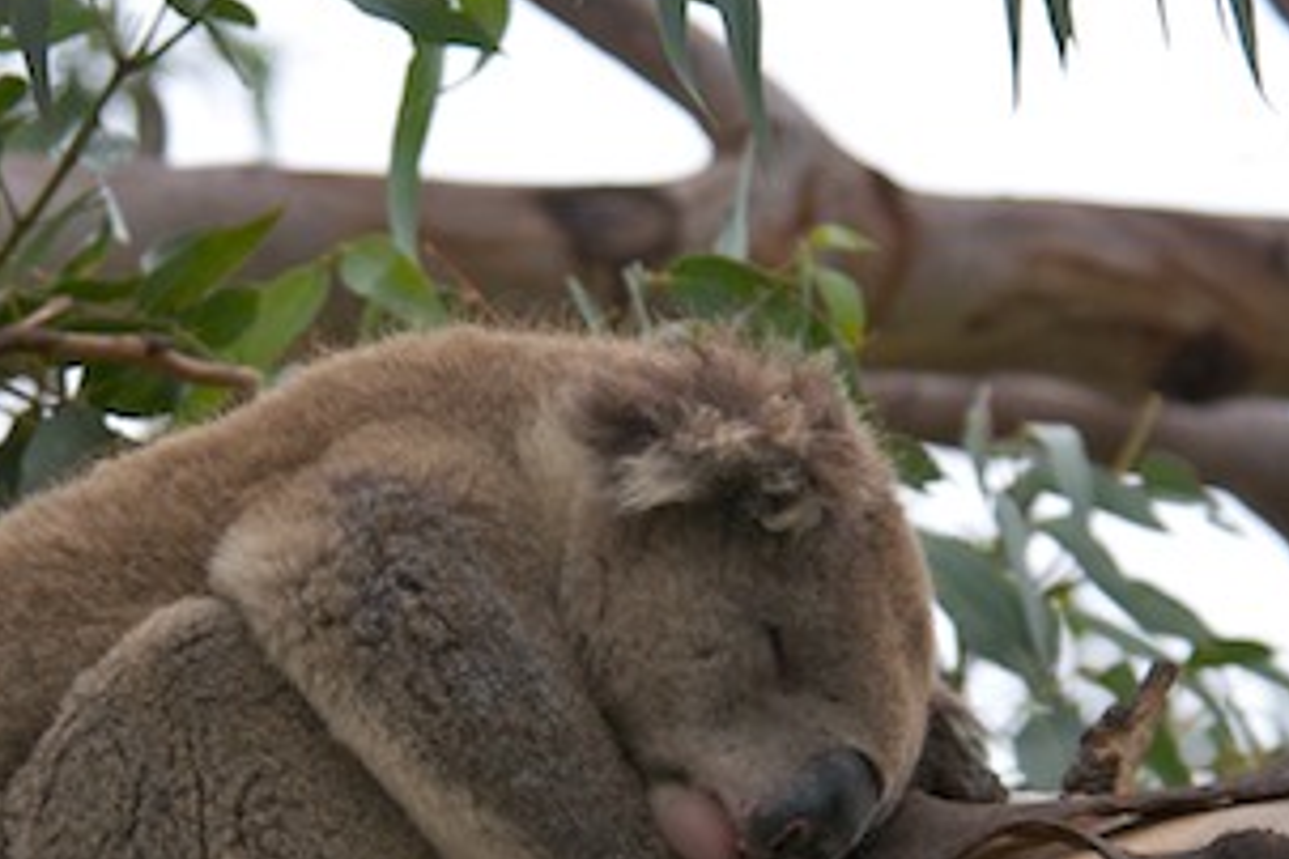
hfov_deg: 4.3
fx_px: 17006
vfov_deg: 2.9
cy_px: 765
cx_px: 634
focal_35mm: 475
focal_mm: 160
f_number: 5.6
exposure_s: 1/125
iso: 250
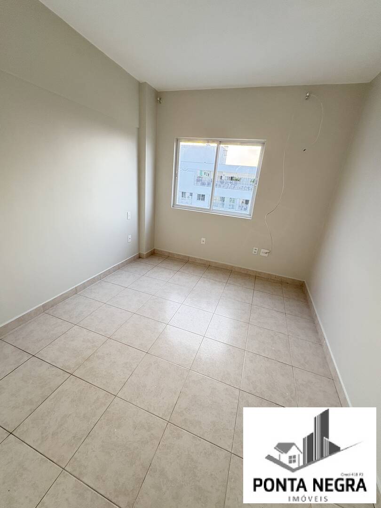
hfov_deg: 85.7
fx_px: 205
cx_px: 190
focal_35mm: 14
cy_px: 254
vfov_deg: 102.1
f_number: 2.2
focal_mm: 2.22
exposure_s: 1/86
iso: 250
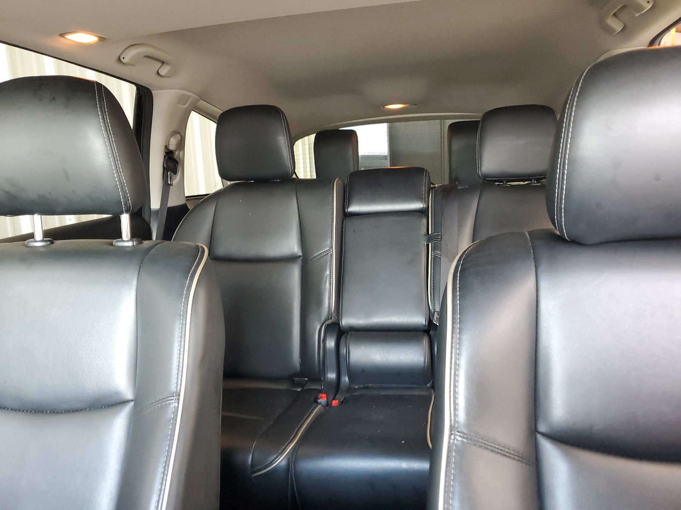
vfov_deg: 53.1
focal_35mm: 26
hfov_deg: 67.3
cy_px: 255
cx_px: 340
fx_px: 511
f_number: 1.5
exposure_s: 1/40
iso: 306
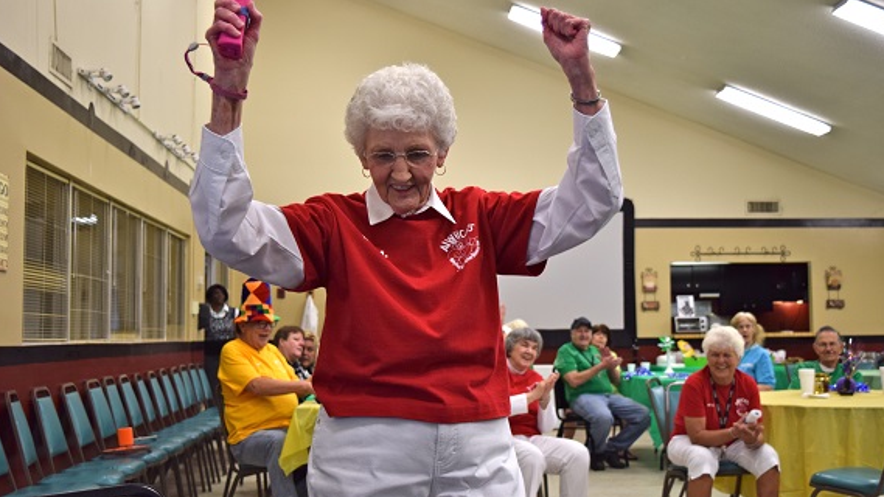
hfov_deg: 42.9
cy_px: 247
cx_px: 443
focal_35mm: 48
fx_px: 1125
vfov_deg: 24.9
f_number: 4.5
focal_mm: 30
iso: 400
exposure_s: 1/160
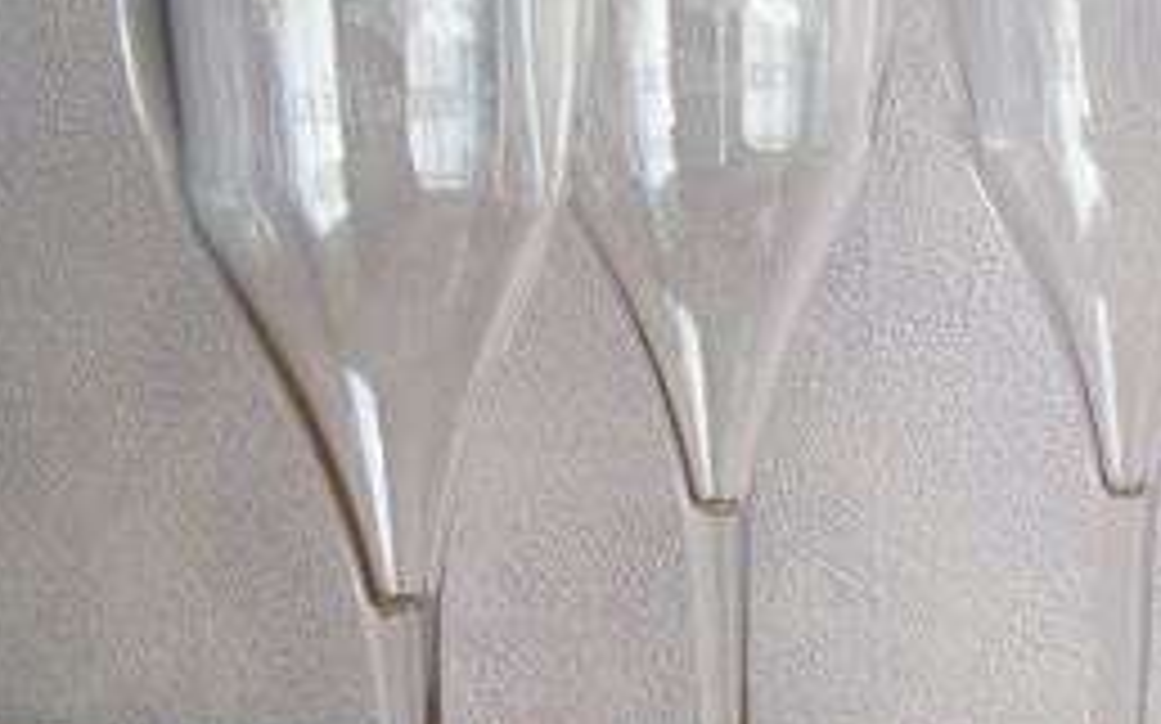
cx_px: 828
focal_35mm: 67
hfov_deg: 30.3
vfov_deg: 19.3
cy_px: 513
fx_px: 2119
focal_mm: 6.1
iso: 64
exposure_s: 1/80
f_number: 2.7
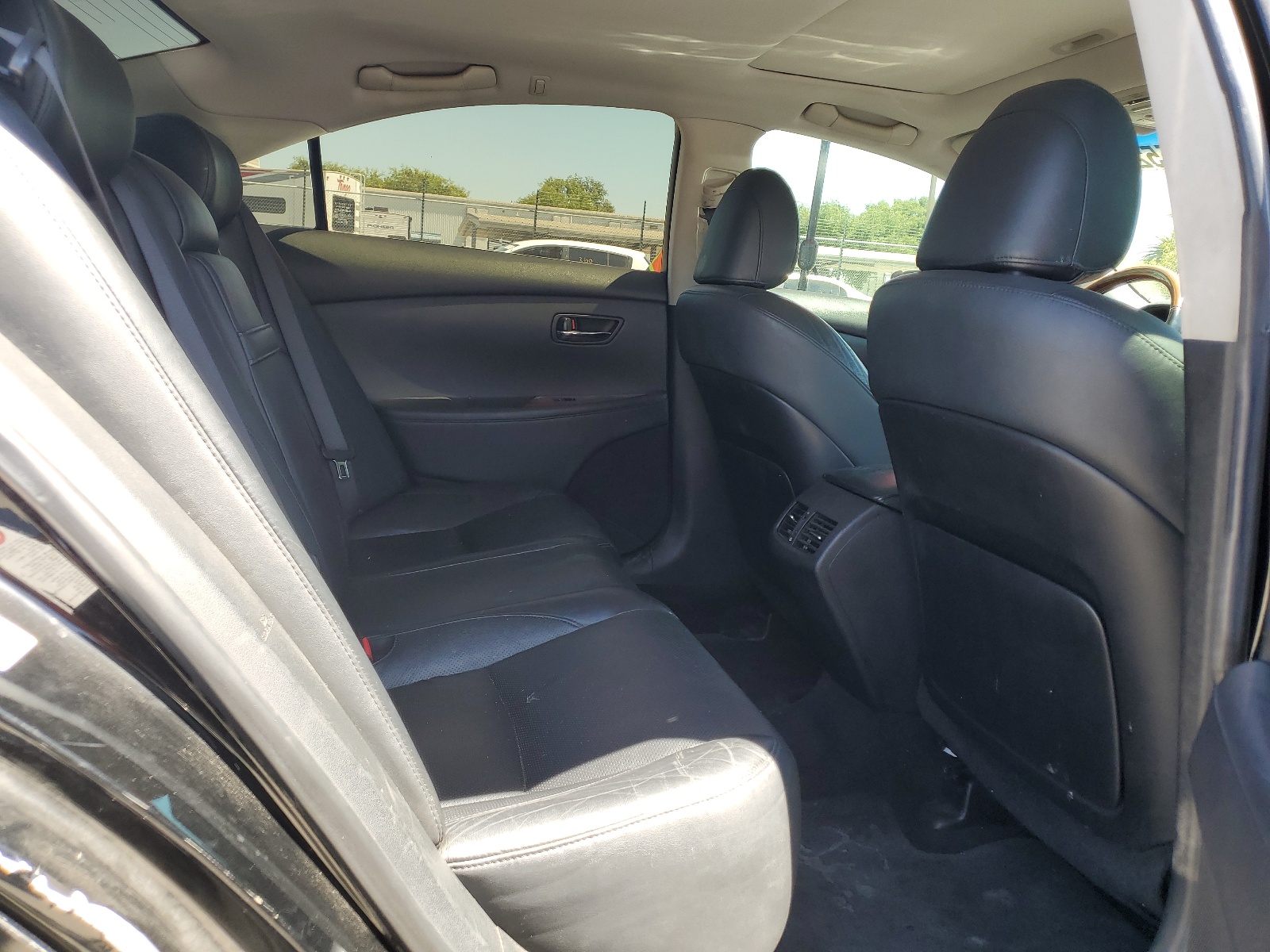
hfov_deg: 67.3
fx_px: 954
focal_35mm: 26
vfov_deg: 53.1
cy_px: 476
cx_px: 635
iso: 50
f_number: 1.5
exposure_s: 1/238
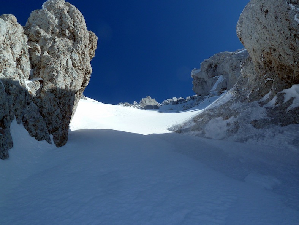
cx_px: 150
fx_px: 216
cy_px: 112
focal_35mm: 25
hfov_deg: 69.4
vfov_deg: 54.9
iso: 80
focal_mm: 4.1
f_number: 5.6
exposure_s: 1/500
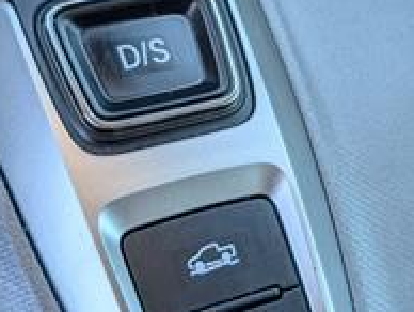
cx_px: 284
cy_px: 62
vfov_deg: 18.5
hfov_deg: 24.5
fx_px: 946
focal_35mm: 79
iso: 80
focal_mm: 6.9
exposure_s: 1/128
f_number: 1.68
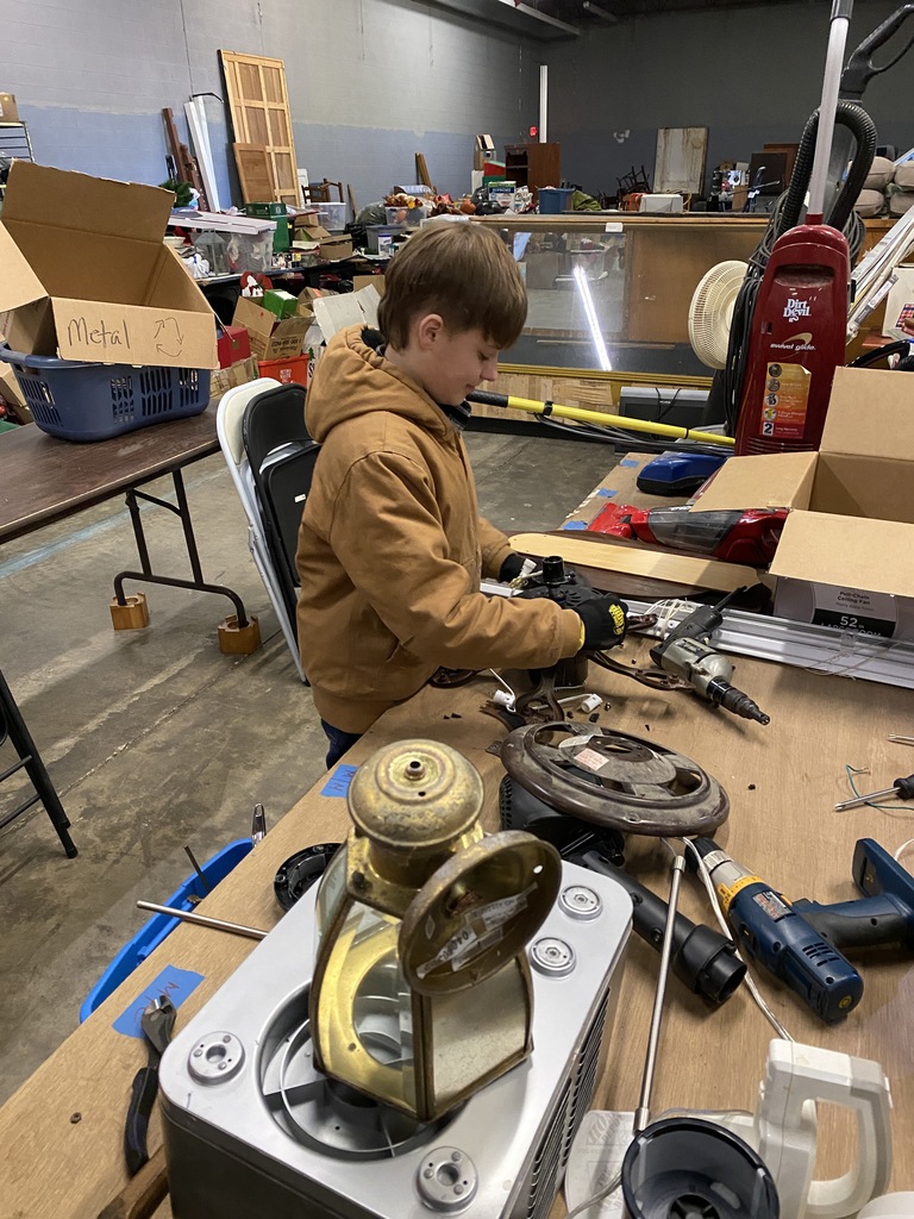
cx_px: 457
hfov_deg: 53.1
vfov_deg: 67.3
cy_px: 610
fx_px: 915
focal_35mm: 26
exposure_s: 1/40
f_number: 1.8
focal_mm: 4.25
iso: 640
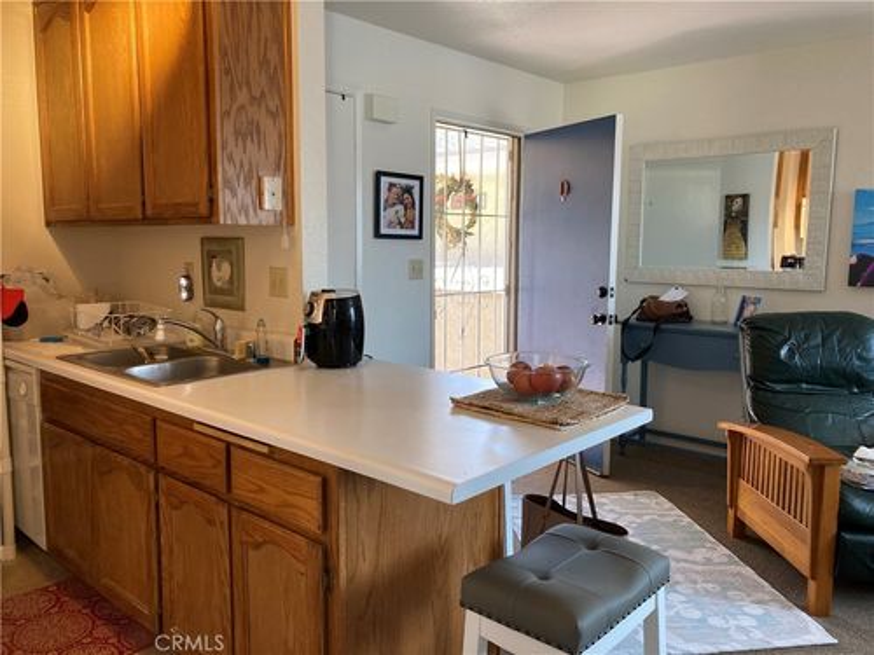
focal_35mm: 28
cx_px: 437
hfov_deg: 63.4
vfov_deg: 49.7
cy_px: 328
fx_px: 707
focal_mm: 3.99
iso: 100
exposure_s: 1/60
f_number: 1.8
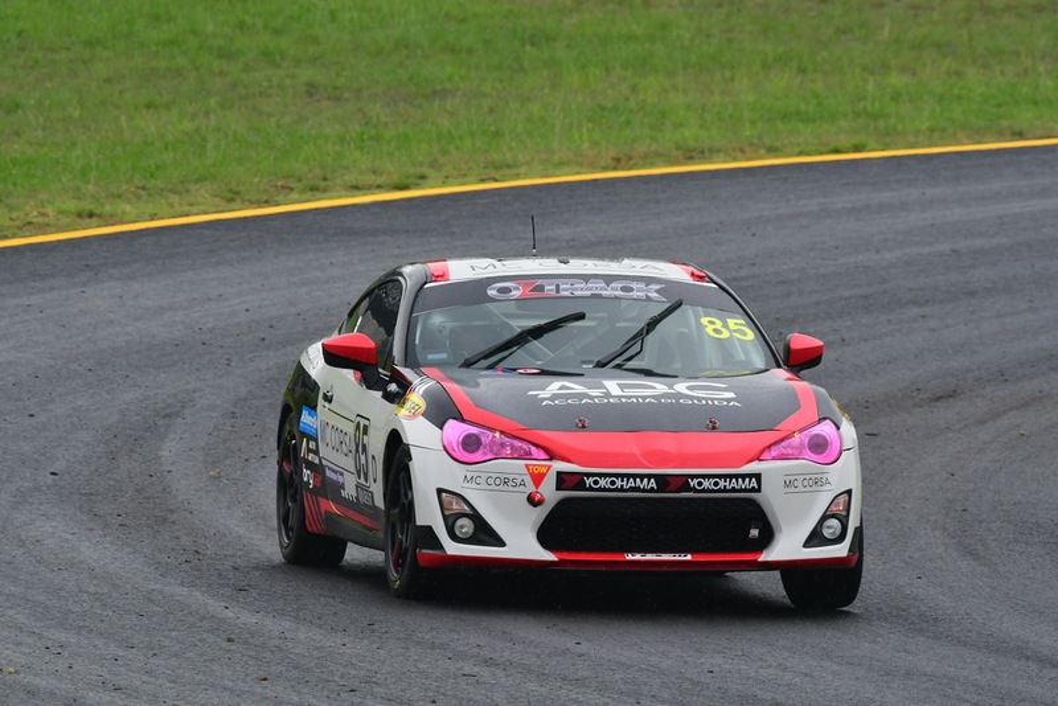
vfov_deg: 2.3
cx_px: 529
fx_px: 17639
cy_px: 353
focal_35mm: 600
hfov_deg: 3.4
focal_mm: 400
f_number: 11
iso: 1000
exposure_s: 1/640
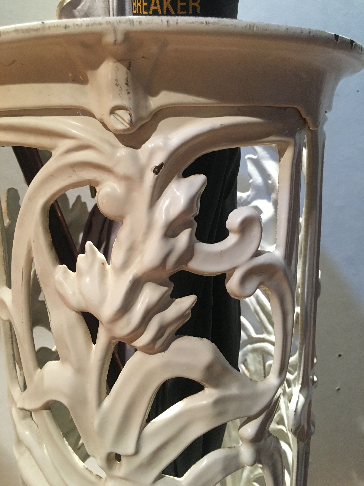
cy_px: 243
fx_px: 407
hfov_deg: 48.2
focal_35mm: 29
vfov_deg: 61.7
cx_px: 182
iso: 200
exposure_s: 1/33
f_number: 2.2
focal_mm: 4.15
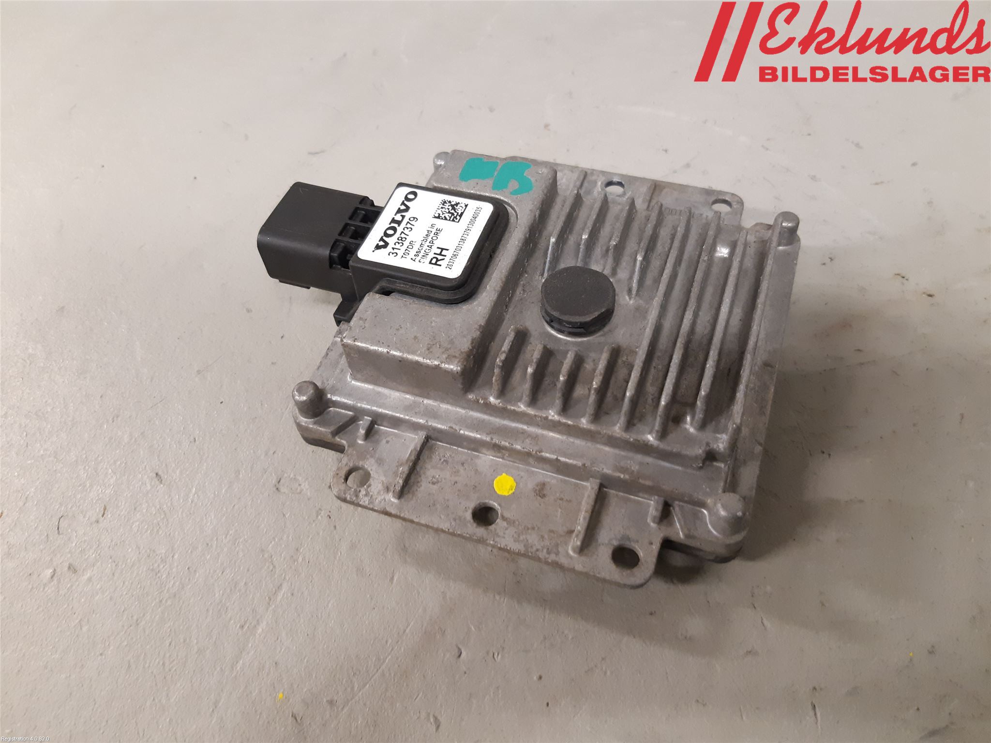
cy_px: 372
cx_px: 496
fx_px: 744
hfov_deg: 67.3
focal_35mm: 26
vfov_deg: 53.1
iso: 250
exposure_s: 1/50
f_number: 1.7
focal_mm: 3.93
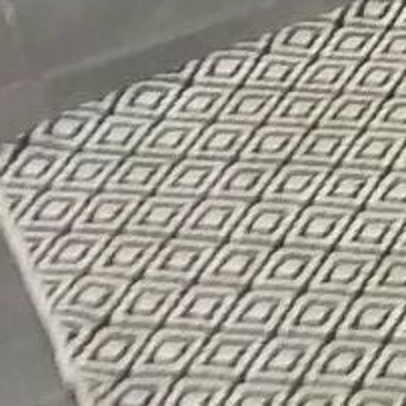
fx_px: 1791
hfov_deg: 11.9
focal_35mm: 135
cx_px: 738
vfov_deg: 11.9
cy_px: -334
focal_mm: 3.3
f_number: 2.2
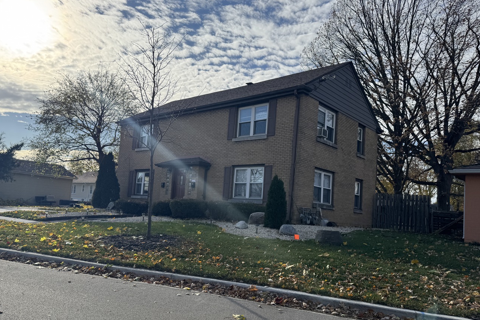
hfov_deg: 65.4
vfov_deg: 46.3
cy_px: 181
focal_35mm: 28
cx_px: 224
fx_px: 373
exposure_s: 1/5814
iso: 80
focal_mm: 6.76
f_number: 1.78
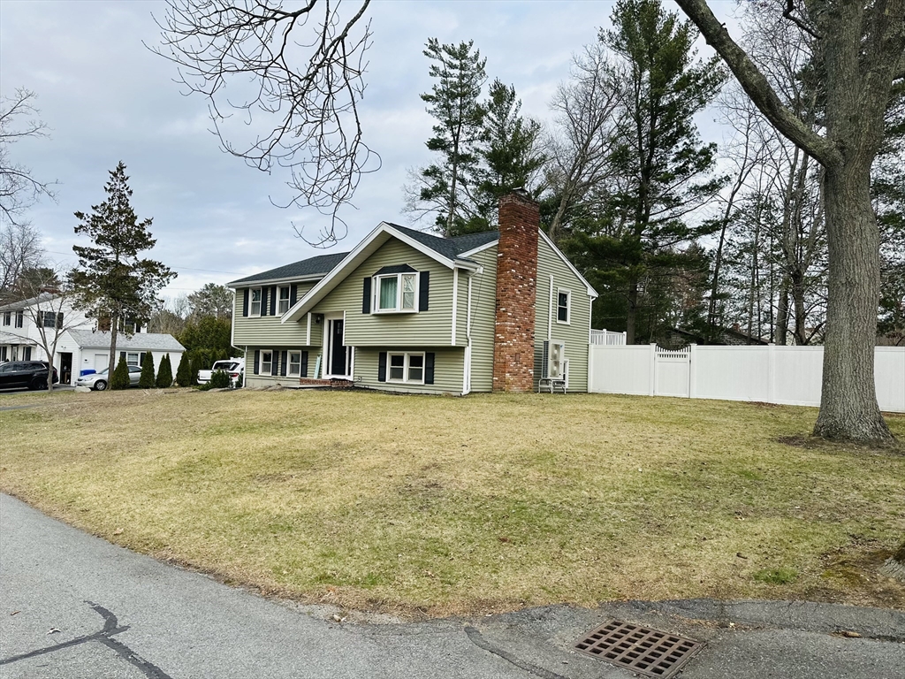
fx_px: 627
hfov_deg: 71.6
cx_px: 452
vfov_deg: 56.8
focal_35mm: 24
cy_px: 340
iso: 80
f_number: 1.78
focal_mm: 6.86
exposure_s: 1/918
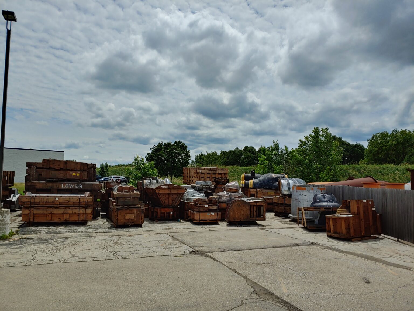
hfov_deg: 69.4
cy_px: 156
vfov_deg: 54.9
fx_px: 299
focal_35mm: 25
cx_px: 207
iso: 50
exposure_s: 1/9091
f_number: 1.5
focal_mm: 4.23
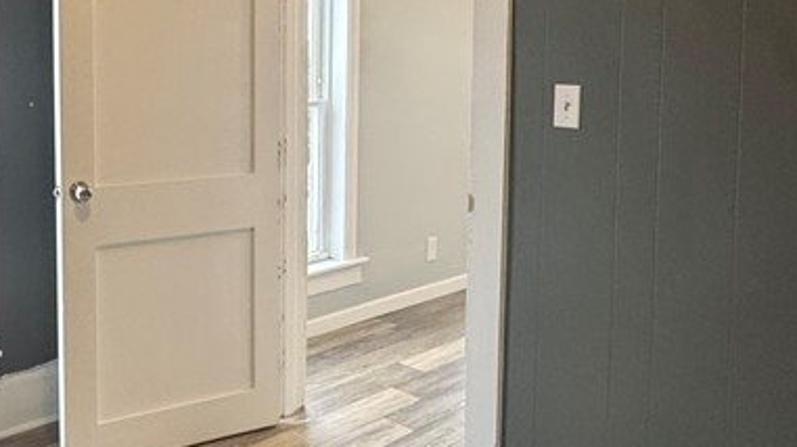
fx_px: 866
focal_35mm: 41
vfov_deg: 28.4
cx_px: 241
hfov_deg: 48.2
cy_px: 94
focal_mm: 2.22
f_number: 2.2
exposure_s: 1/60
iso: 200
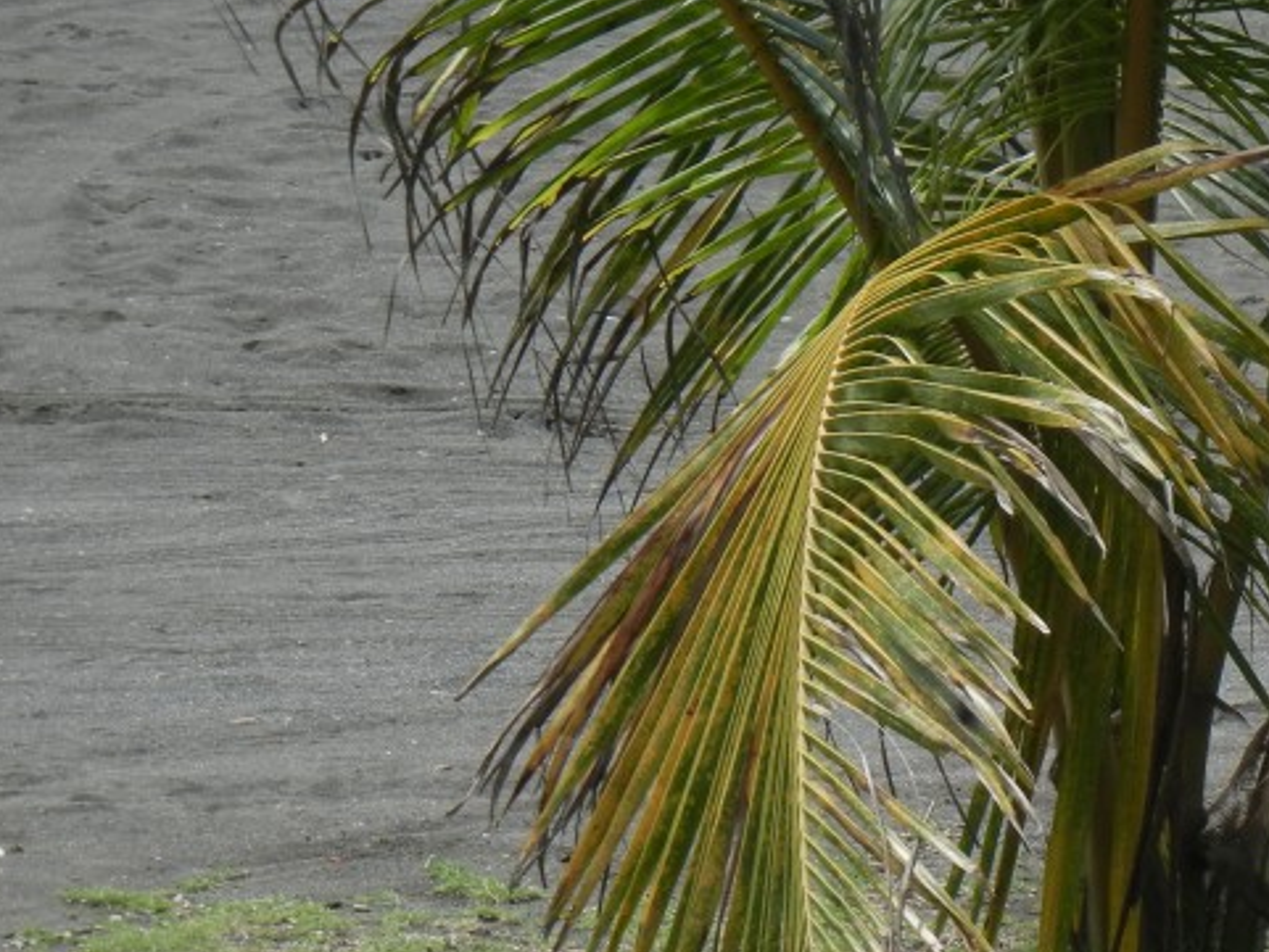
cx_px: 1248
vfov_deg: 6.0
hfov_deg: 8.0
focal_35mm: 247
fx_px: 9057
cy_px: 633
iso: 160
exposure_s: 1/802
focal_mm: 20.9
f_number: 4.6
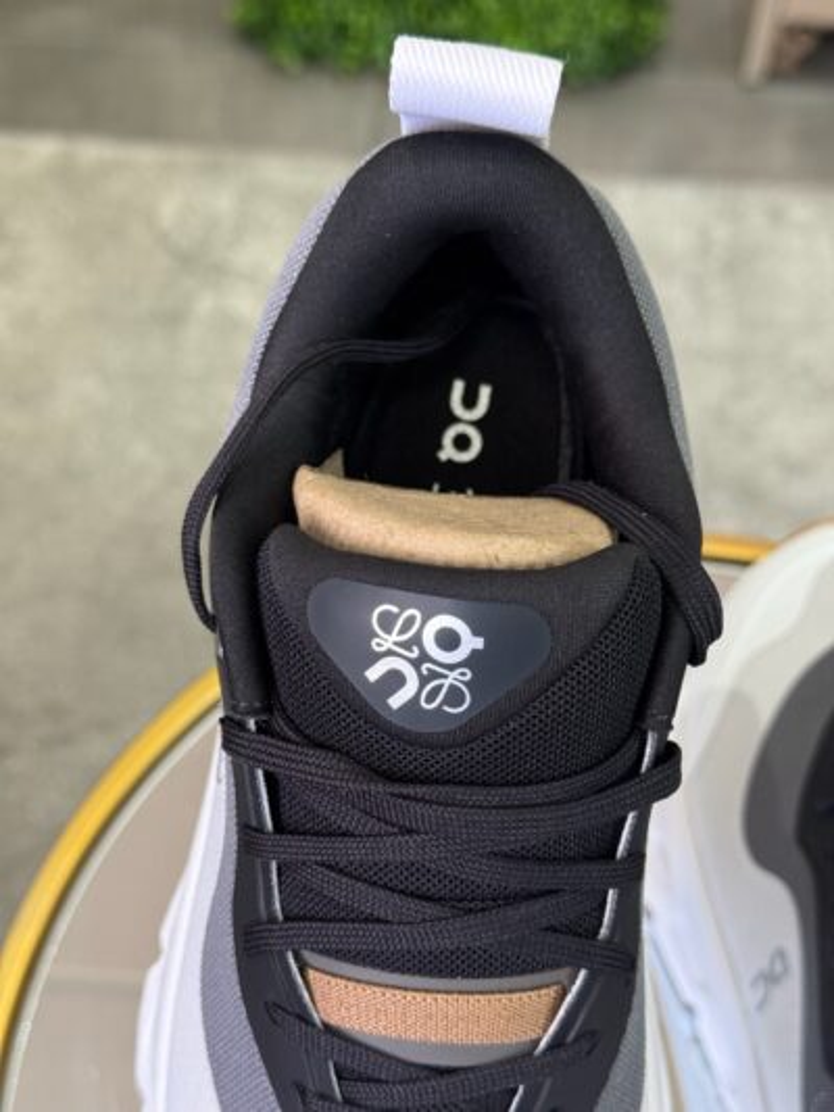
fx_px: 1541
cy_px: 556
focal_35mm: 48
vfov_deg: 39.6
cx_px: 417
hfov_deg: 30.3
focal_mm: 6.76
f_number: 1.78
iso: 160
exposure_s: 1/64
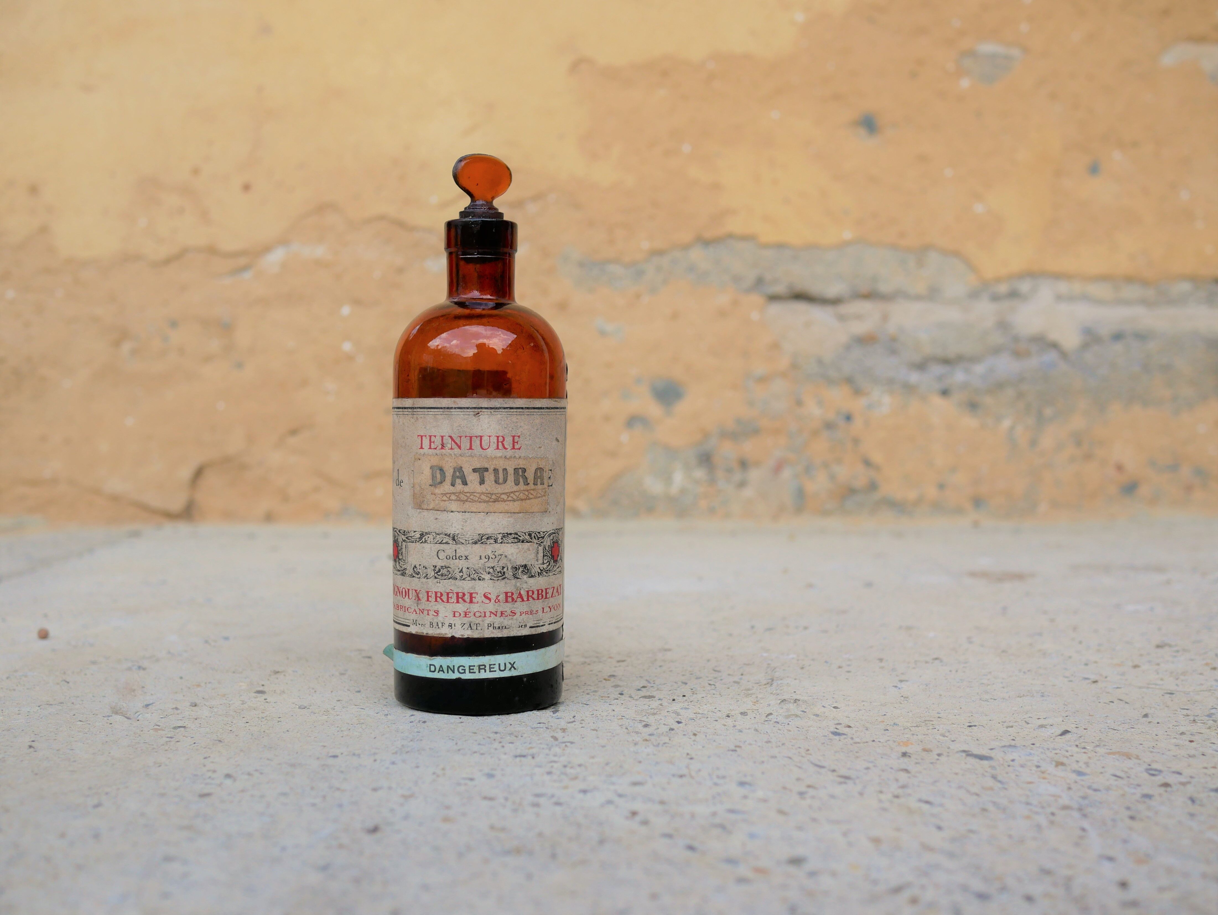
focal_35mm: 40
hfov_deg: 46.8
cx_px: 609
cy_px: 458
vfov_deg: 36.0
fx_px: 1408
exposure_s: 1/320
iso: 200
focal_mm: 20
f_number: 3.2
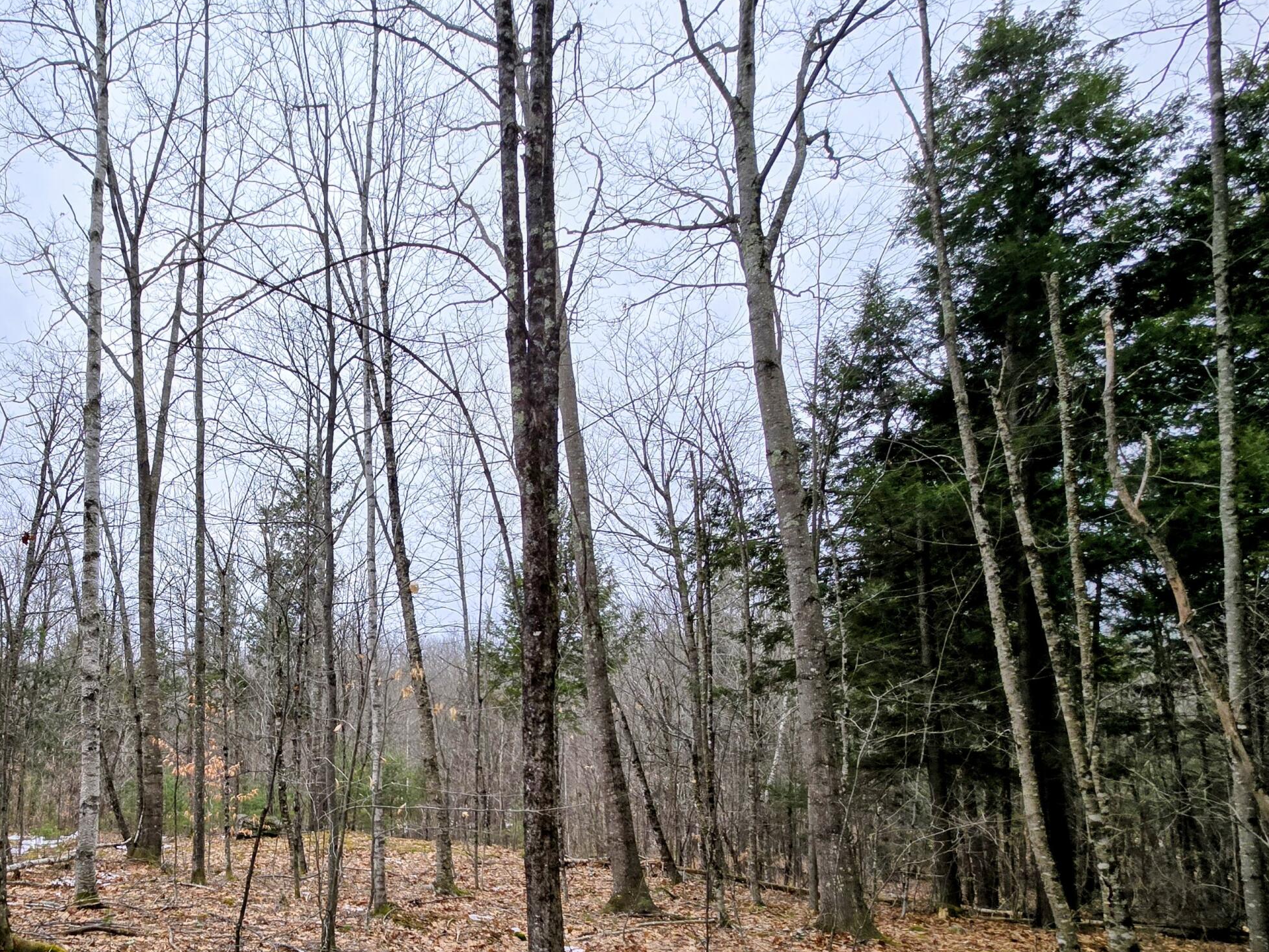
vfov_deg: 63.1
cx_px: 361
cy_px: 682
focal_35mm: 20
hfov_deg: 77.3
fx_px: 733
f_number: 2.2
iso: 50
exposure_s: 1/349
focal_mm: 2.2
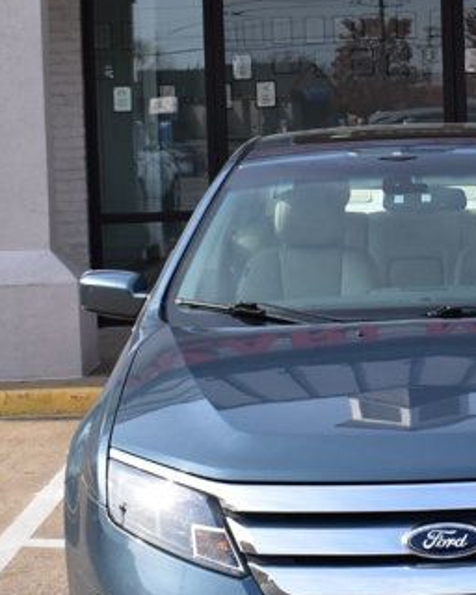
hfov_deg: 14.0
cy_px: 223
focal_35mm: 108
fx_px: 1902
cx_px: 500
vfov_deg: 17.8
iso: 400
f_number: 11
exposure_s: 1/400
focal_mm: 24
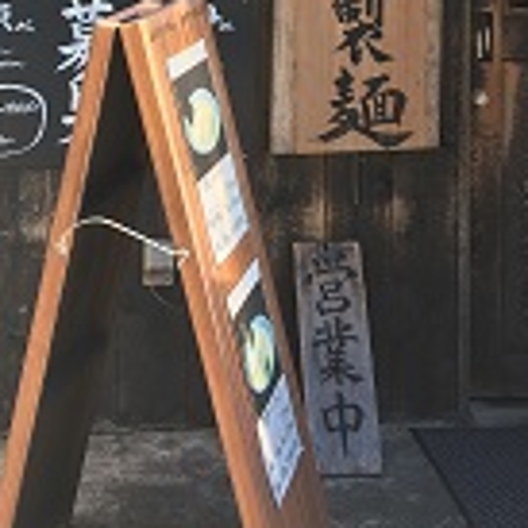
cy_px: -77
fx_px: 1553
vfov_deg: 18.4
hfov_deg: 19.3
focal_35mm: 90
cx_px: 251
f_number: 2.2
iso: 25
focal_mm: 4.15
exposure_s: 1/120
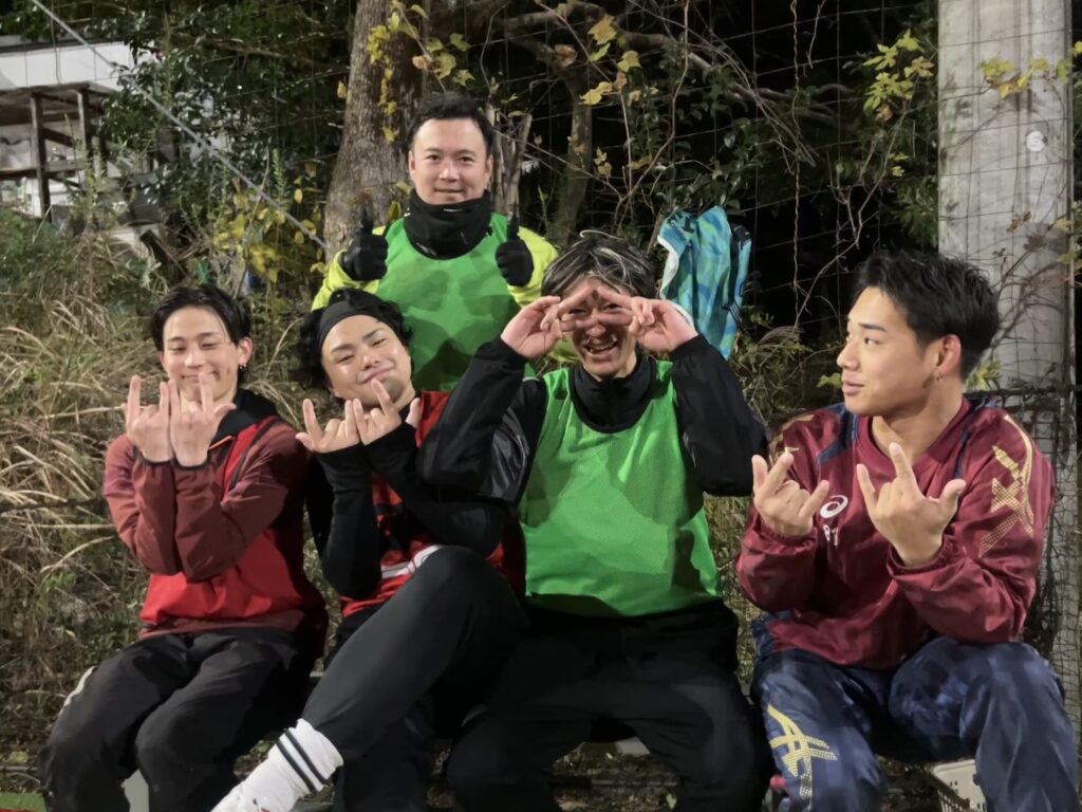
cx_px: 541
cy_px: 406
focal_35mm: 28
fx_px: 875
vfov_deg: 49.7
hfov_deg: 63.4
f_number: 1.8
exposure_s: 1/29
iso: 640
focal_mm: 3.99
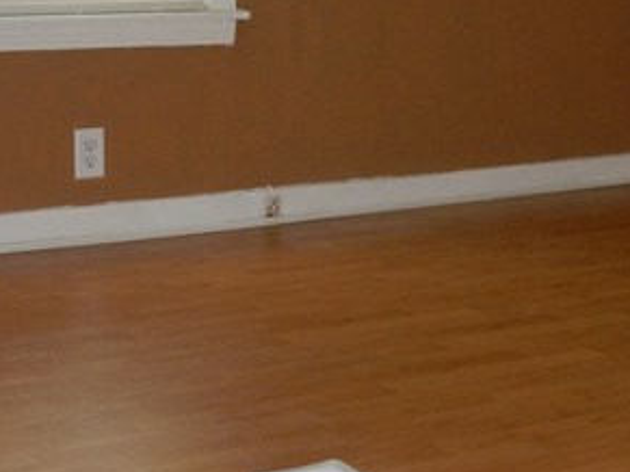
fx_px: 1601
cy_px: -2
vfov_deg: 16.4
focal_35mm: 88
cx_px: 377
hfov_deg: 22.2
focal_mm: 4.5
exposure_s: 1/30
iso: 200
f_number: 3.7
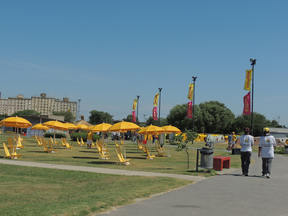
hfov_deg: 38.2
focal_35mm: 50
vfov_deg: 29.1
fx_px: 416
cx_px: 144
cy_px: 108
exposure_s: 1/1600
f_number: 4.5
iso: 100
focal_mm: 8.9
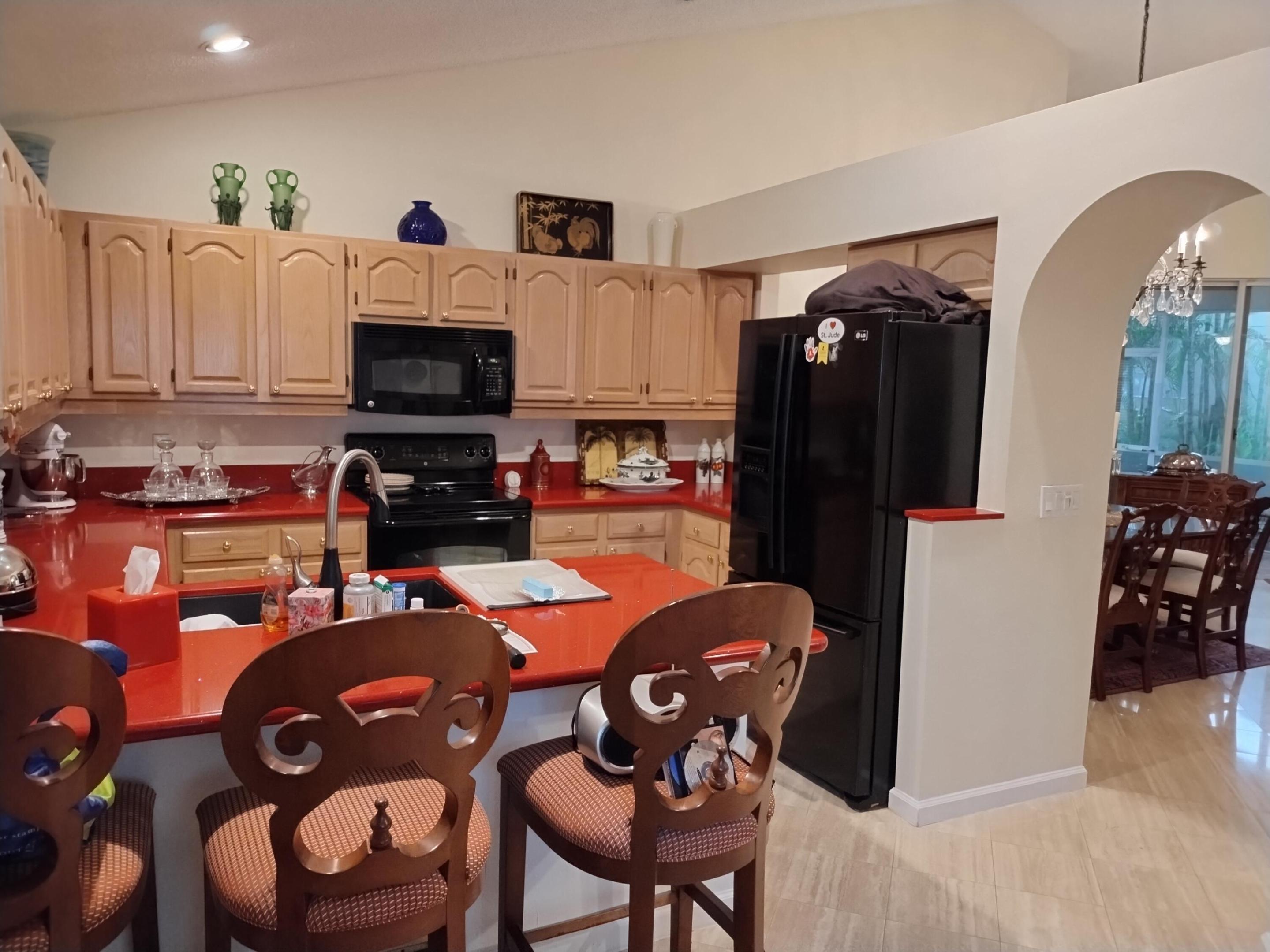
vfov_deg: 54.9
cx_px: 635
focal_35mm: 25
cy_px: 476
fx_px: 917
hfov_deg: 69.4
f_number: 1.7
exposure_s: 1/30
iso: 234
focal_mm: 4.71
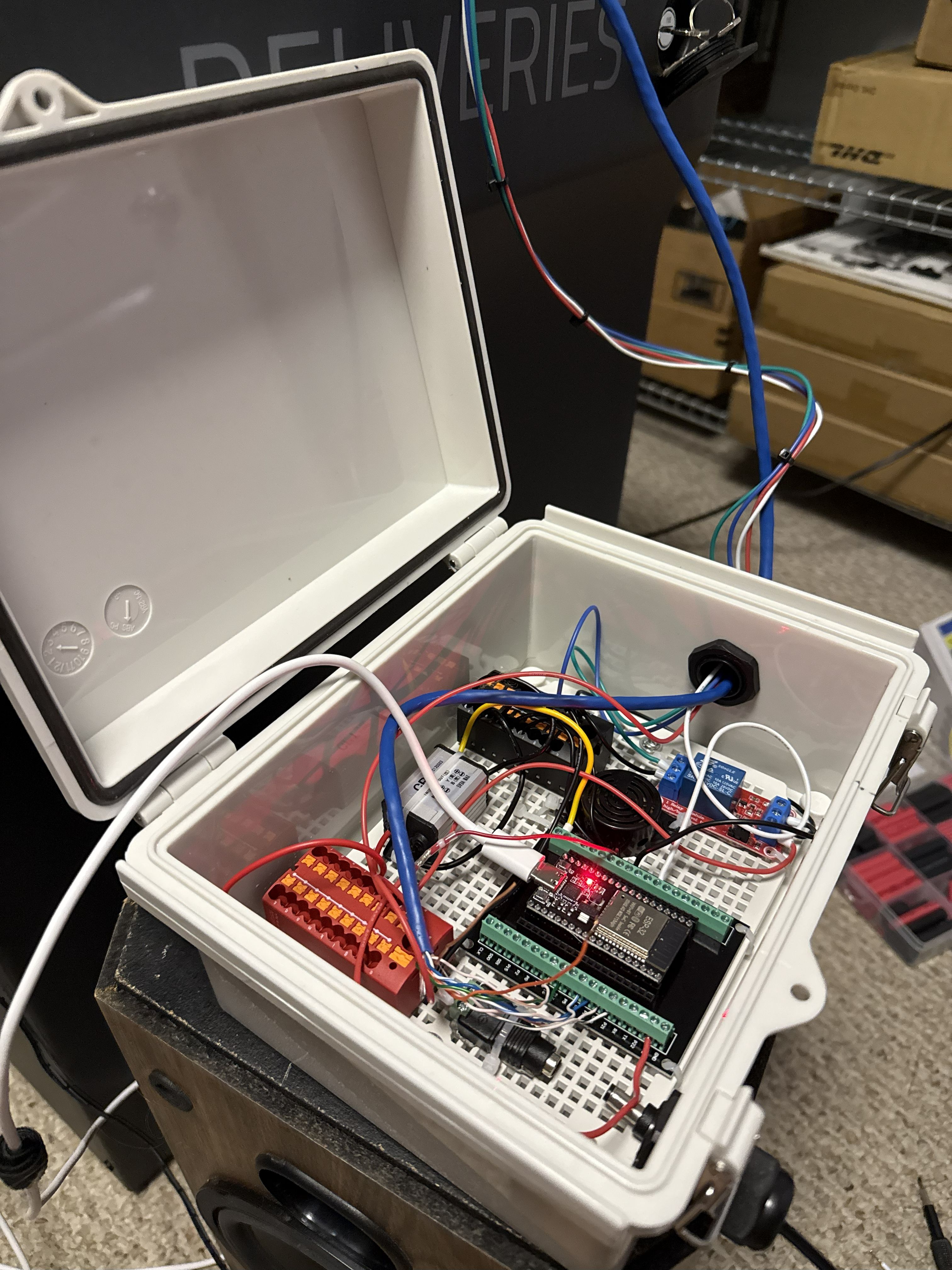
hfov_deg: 56.8
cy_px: 635
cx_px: 476
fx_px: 880
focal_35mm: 24
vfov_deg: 71.6
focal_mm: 6.76
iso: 640
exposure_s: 1/60
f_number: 1.78
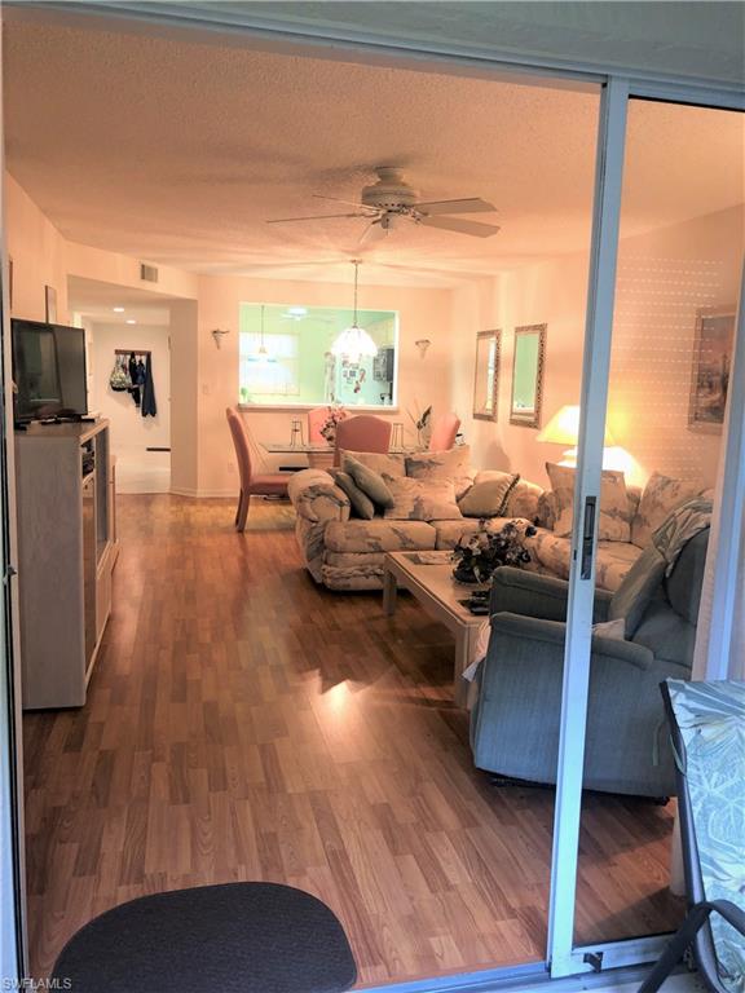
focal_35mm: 28
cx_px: 372
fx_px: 803
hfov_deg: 49.7
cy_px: 496
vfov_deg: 63.4
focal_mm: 3.99
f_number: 1.8
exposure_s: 1/15
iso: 64
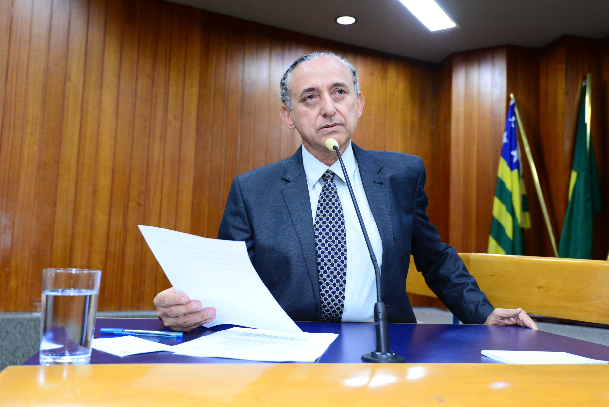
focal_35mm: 35
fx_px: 592
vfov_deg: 37.9
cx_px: 304
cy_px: 204
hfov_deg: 54.4
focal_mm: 35
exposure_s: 1/60
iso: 2500
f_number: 4.5
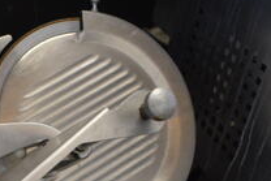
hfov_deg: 25.0
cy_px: 246
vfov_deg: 16.2
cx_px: 35
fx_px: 595
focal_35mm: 79
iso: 1400
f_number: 3.5
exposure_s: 1/125
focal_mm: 18
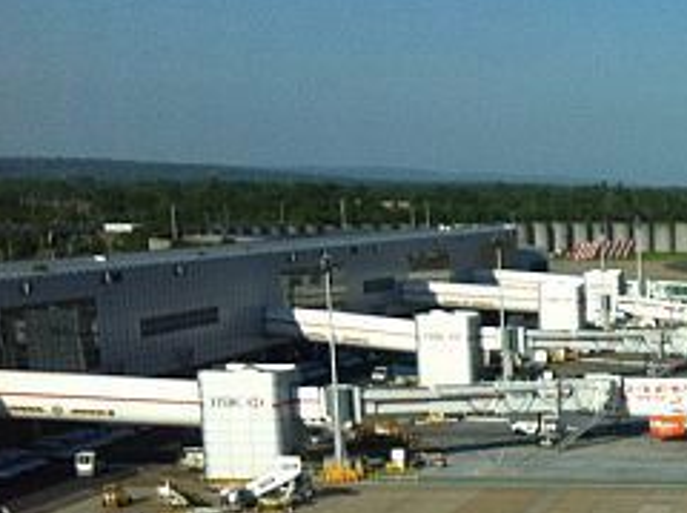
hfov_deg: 17.6
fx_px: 2020
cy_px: 643
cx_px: 976
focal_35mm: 102
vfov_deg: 14.0
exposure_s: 1/1160
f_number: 2.8
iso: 80
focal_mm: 3.85
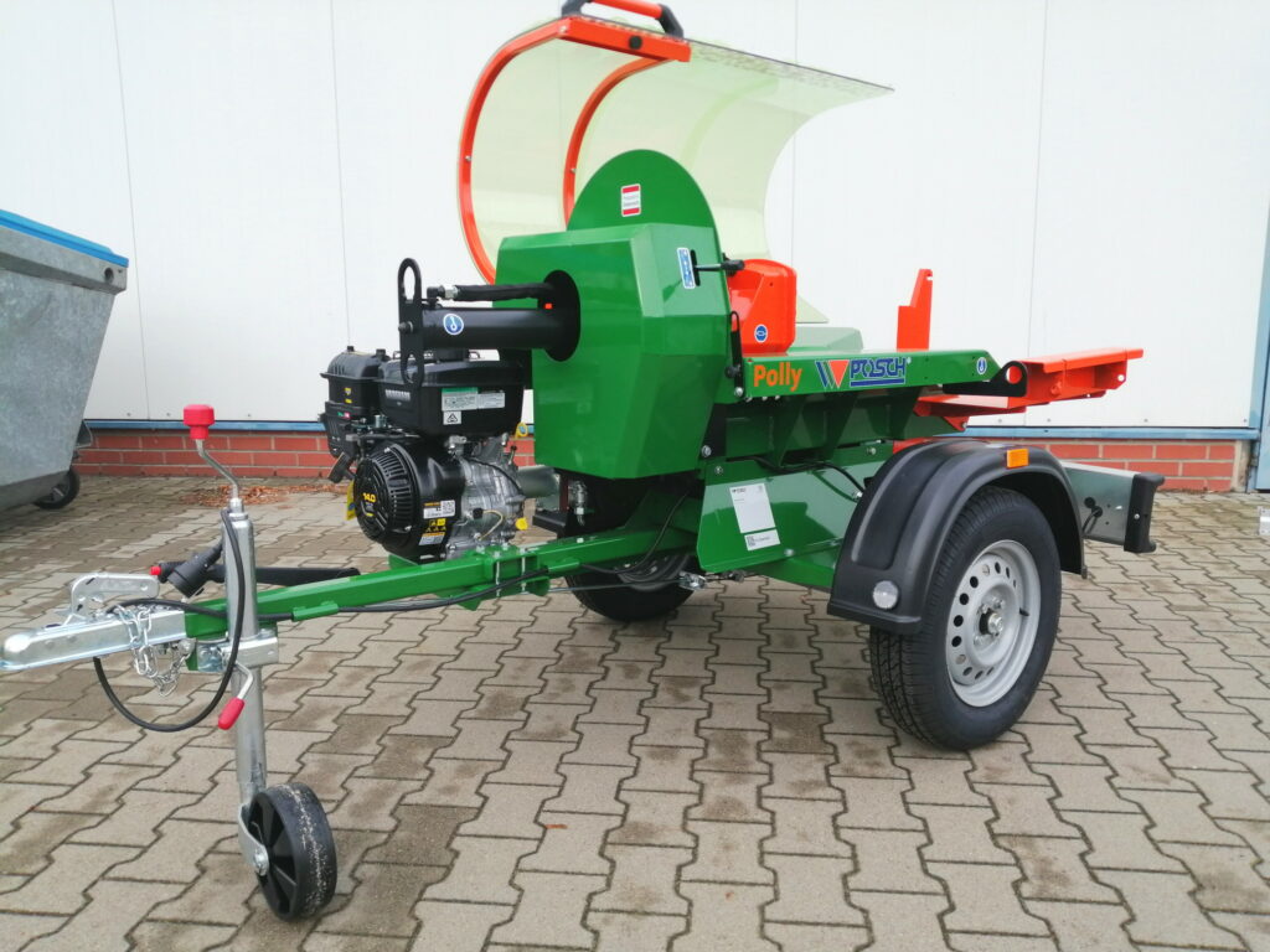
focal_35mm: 26
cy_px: 476
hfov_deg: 67.3
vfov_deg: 53.1
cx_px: 635
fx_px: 954
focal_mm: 3.62
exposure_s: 1/330
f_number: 1.8
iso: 50
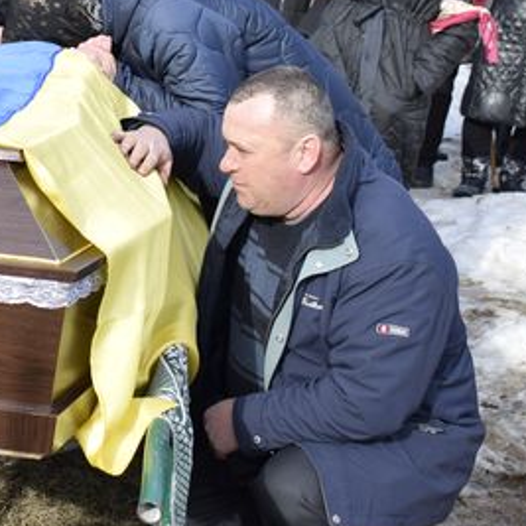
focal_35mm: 93
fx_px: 1599
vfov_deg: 18.5
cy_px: 94
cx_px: -63
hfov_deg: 18.0
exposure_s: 1/640
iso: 200
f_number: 5
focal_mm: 26
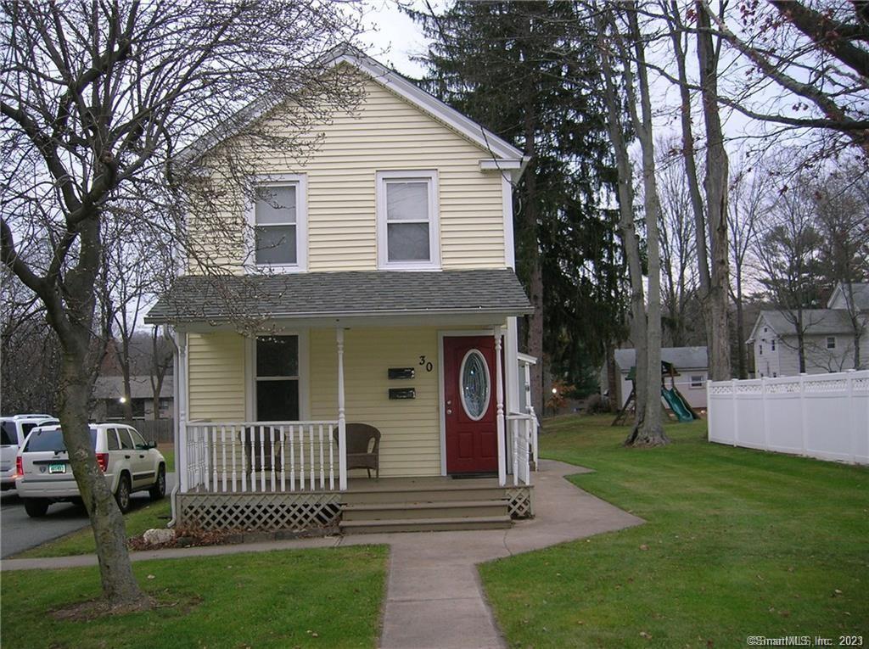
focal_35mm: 34
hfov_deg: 54.0
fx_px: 852
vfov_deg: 41.7
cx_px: 434
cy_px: 324
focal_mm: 5.7
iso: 55
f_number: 2.9
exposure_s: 1/30
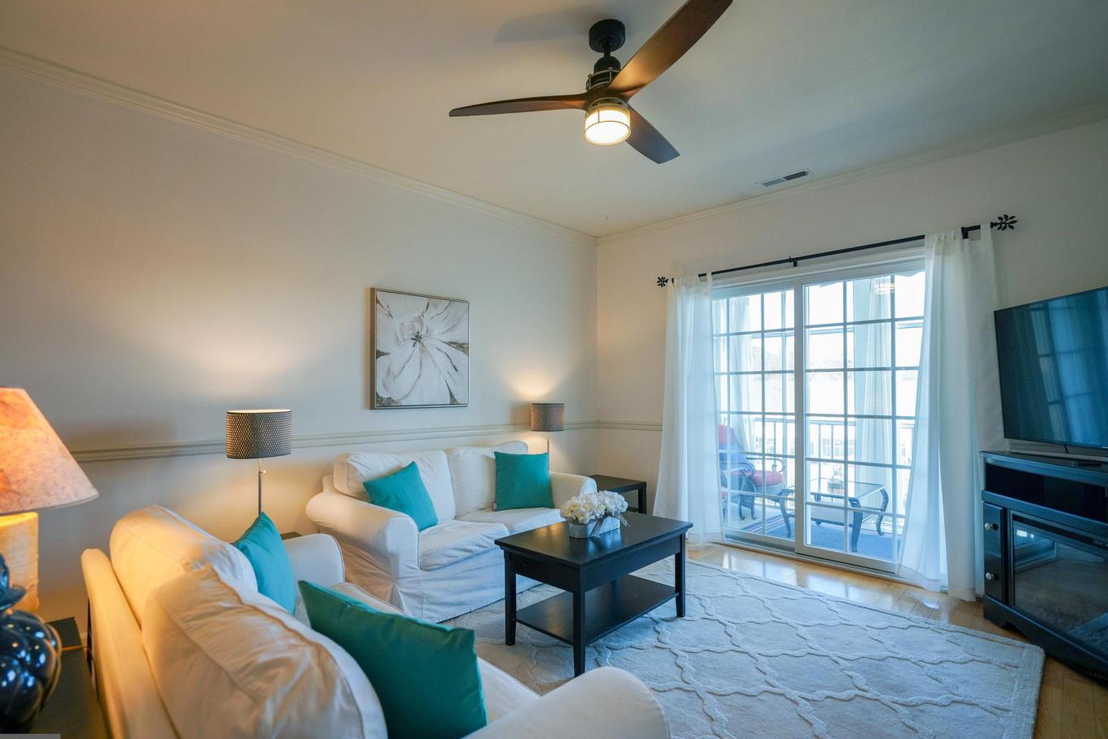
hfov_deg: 93.2
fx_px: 523
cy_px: 383
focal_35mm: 17
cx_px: 522
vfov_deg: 70.4
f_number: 4
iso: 800
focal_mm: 16
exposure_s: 1/160
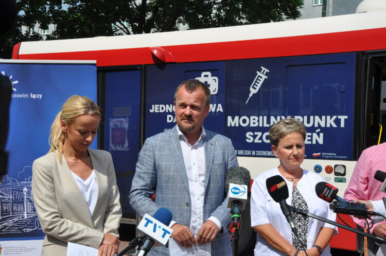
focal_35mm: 52
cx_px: 193
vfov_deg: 25.7
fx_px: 562
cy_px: 128
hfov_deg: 37.9
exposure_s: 1/400
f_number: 10
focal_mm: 35
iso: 200
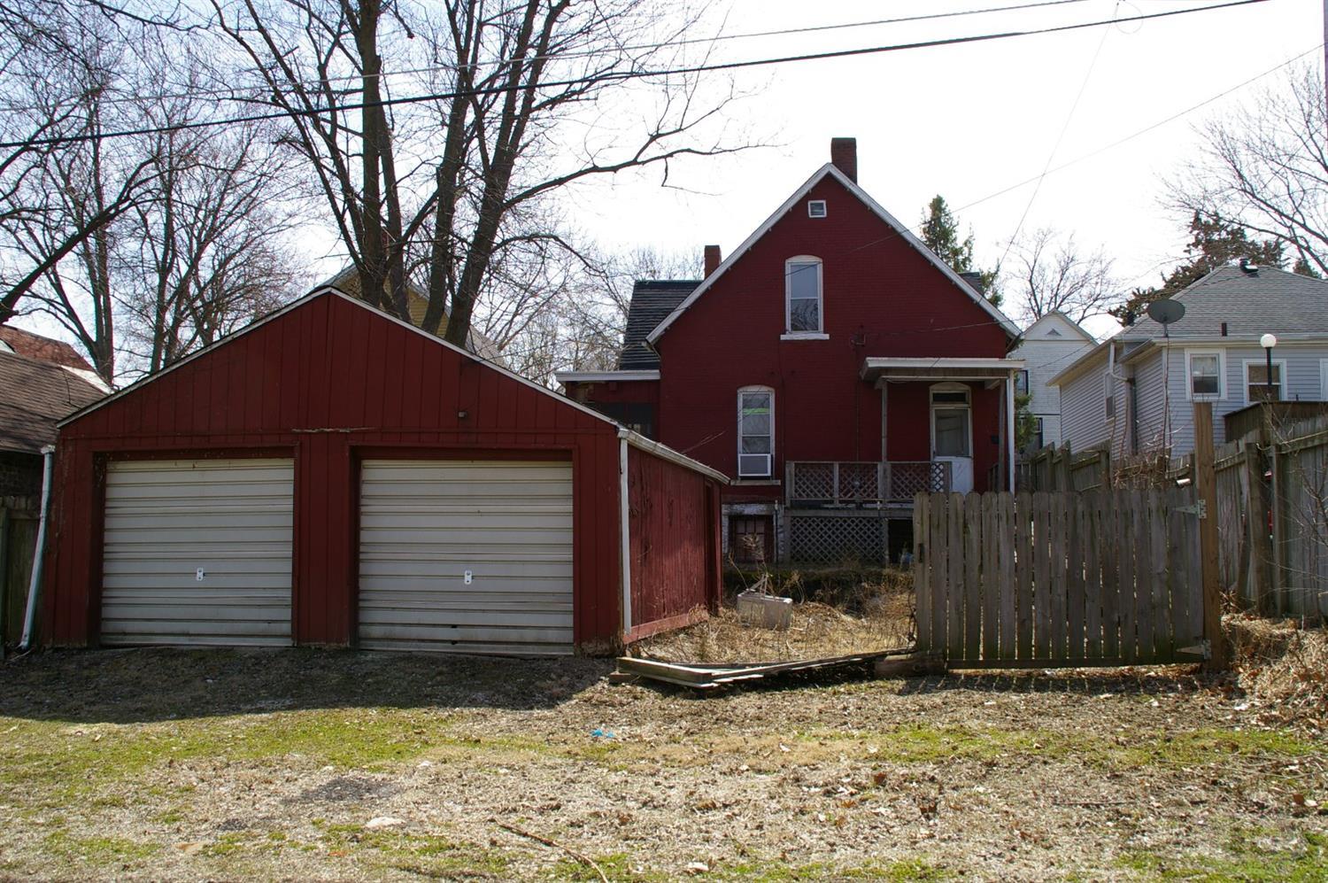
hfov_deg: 53.2
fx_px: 1327
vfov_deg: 36.8
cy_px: 442
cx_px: 664
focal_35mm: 36
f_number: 9.5
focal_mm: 24
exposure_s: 1/250
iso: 200
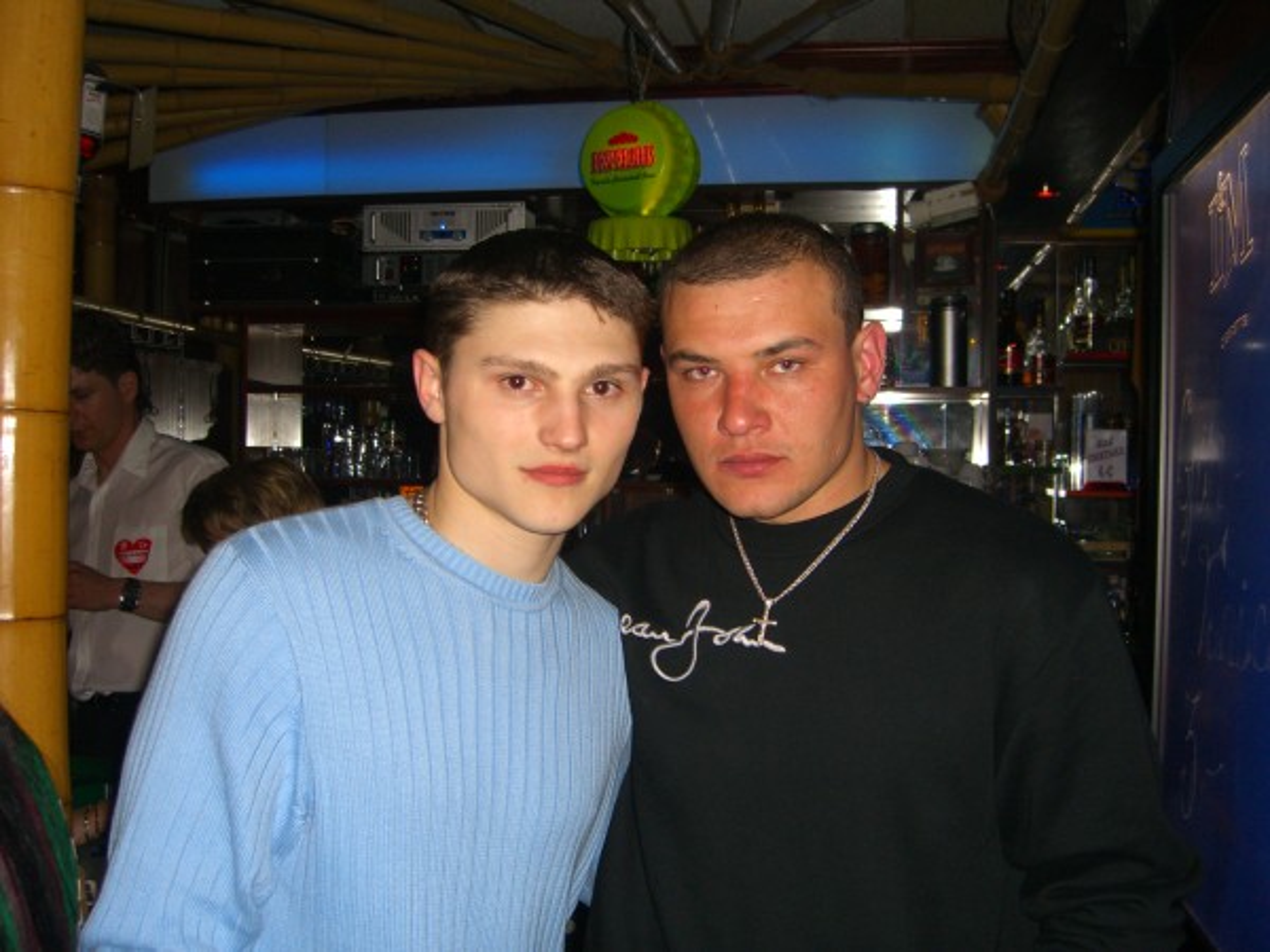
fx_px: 1394
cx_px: 635
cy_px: 476
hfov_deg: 49.0
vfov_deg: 37.7
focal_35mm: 38
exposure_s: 1/60
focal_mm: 7.9
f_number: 2.8
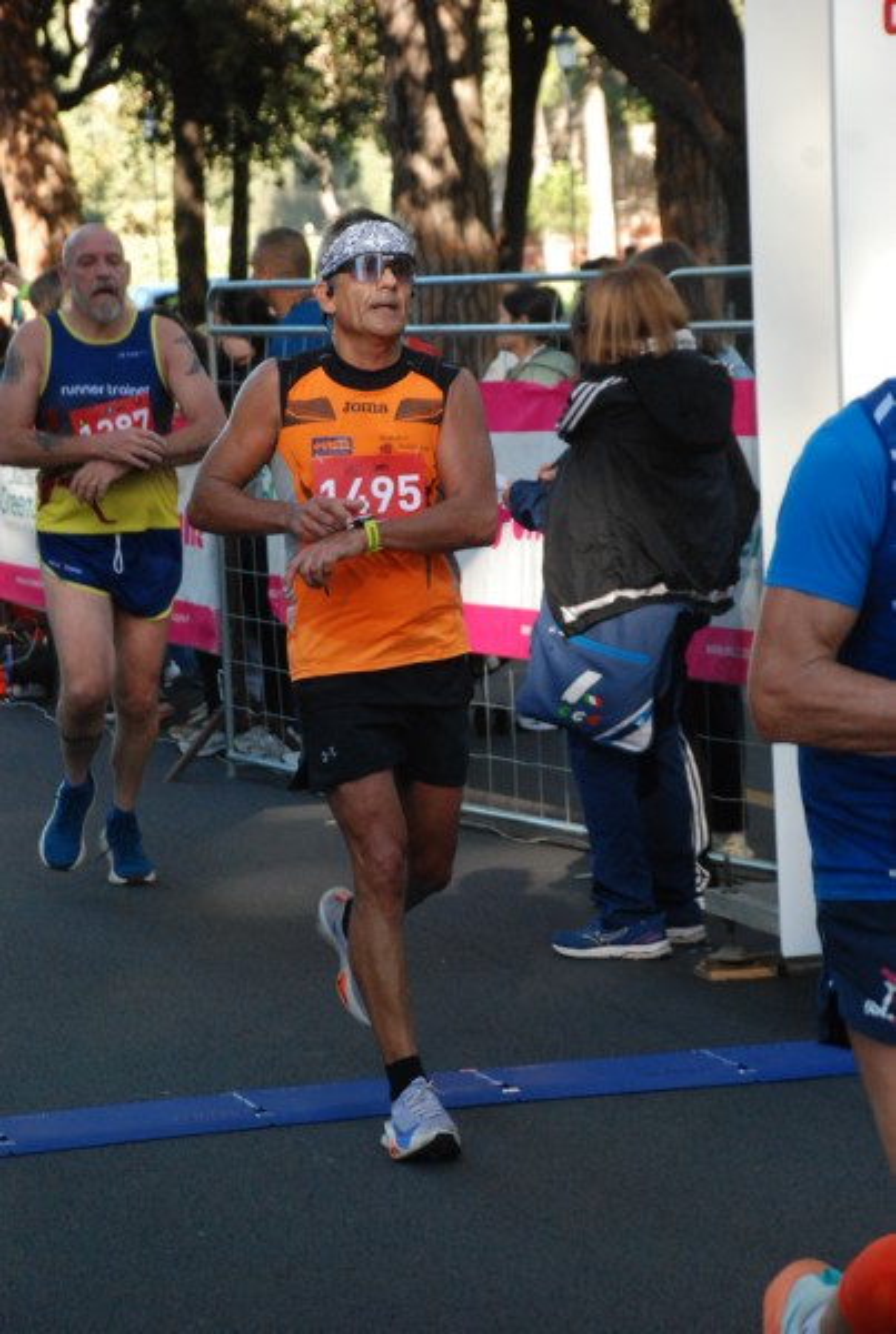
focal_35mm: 120
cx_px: 448
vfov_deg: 17.0
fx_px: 4457
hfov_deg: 11.5
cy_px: 667
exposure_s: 1/320
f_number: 5.6
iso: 1000
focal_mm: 80
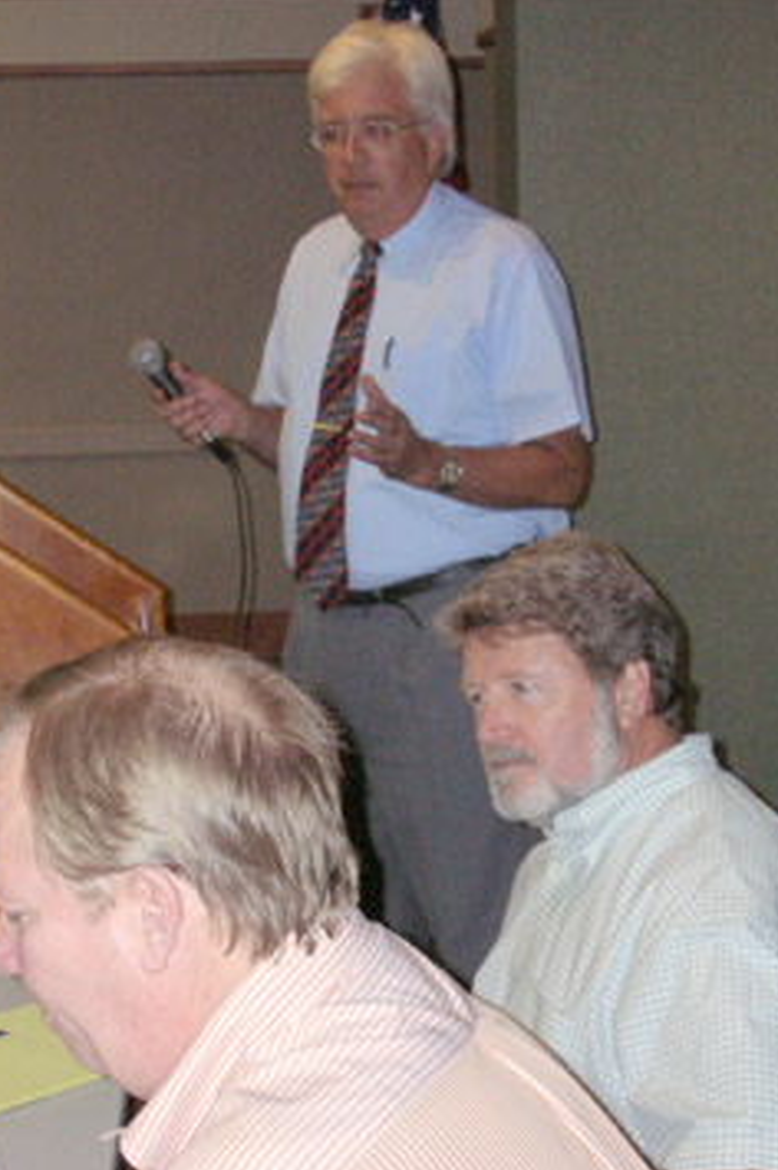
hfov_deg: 17.5
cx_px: 401
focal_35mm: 78
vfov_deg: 26.0
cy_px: 587
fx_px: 2533
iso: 200
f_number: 4
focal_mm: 12.3
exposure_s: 1/60.1
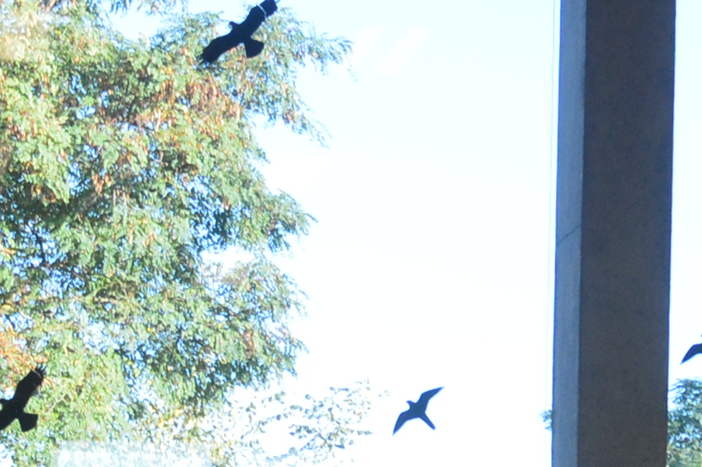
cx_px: -177
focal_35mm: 228
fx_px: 4443
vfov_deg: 6.0
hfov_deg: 8.9
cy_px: 664
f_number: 8
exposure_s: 1/80
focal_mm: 28
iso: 400
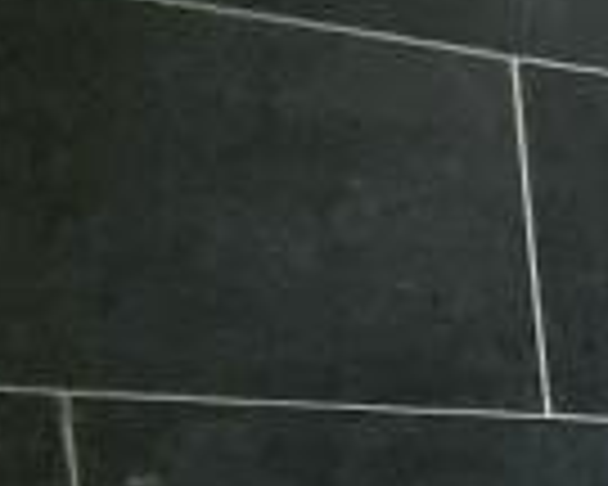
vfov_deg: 14.6
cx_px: 1946
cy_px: 792
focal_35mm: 96
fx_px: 1727
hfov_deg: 10.6
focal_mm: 2.2
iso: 250
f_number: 2.2
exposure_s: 1/60
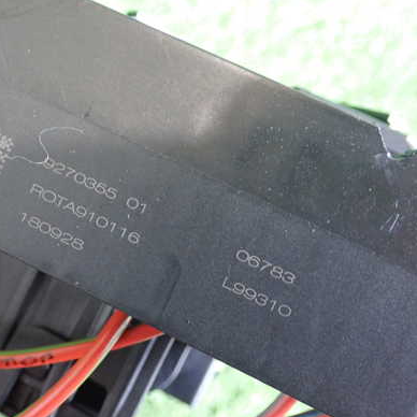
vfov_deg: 32.8
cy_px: 205
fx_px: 709
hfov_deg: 32.2
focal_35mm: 52
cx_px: 106
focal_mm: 6.83
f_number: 2.7
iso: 800
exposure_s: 1/40
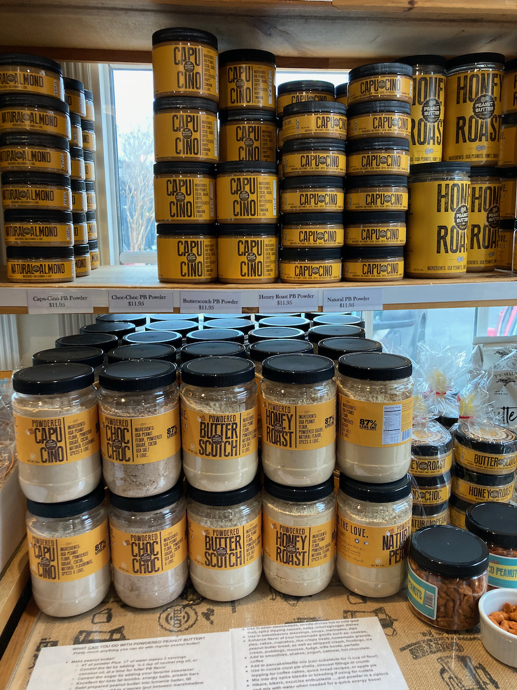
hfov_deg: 49.7
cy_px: 345
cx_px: 258
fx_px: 558
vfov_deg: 63.4
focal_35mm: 28
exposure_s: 1/60
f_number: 1.8
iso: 125
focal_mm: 3.99
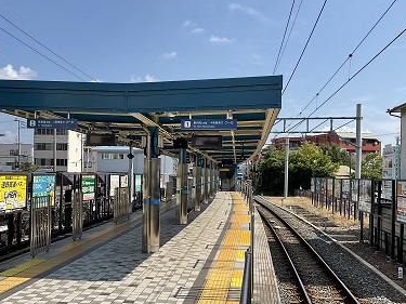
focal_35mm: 39
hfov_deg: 47.5
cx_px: 156
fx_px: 457
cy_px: 173
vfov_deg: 36.7
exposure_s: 1/1786
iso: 16
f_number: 1.8
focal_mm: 3
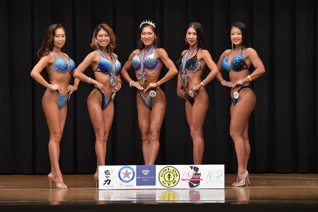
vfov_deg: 6.8
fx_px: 1783
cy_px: 106
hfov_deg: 10.2
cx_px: 159
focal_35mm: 202
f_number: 5.6
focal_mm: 135
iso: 6400
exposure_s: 1/400
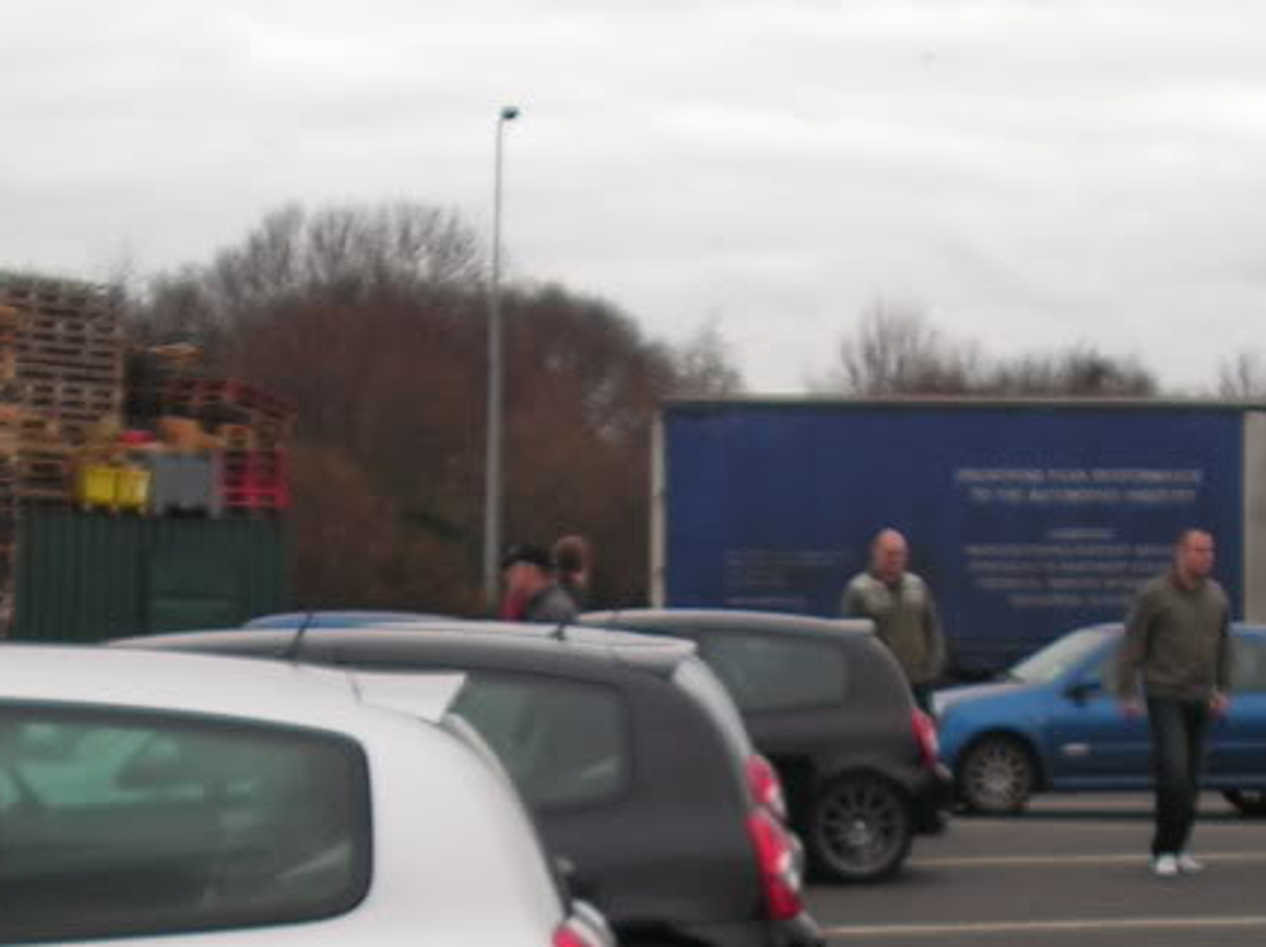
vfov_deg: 16.8
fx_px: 3143
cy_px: 920
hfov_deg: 22.8
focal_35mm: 86
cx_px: 629
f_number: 3.2
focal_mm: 6
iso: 64
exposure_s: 1/320
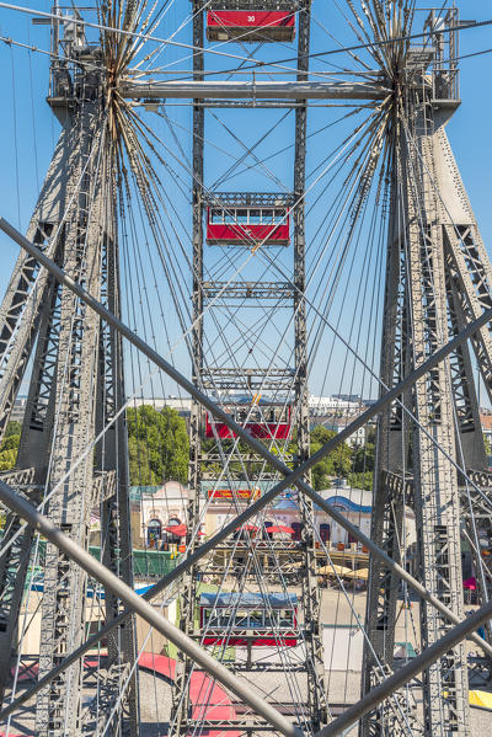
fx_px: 921
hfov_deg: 29.9
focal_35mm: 45
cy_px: 368
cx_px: 246
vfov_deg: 43.6
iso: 200
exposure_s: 1/320
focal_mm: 45
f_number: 9
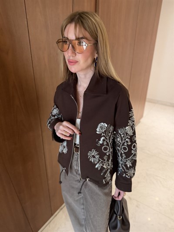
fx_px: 161
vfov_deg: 71.6
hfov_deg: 56.8
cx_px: 87
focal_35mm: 24
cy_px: 116
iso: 800
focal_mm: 6.76
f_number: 1.78
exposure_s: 1/50
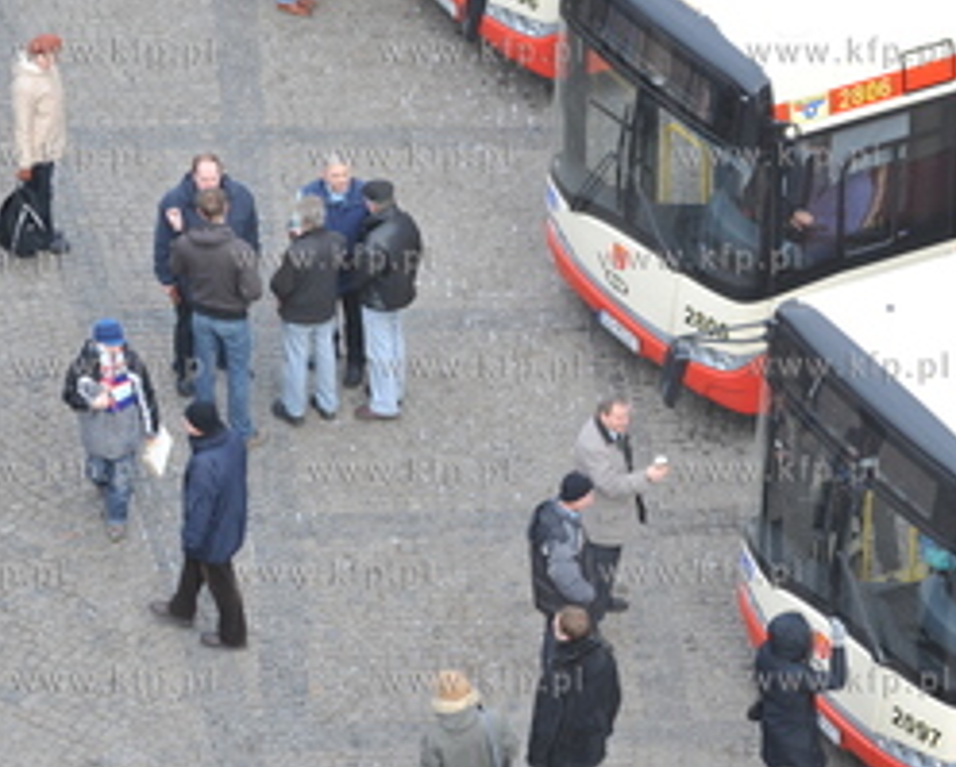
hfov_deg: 6.4
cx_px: 617
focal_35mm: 302
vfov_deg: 5.1
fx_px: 8555
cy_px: 416
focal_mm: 200
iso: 640
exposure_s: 1/250
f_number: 8
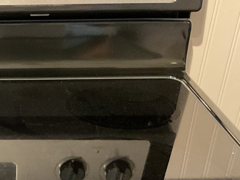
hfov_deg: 24.5
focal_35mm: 74
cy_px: 183
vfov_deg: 19.3
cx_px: -28
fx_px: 513
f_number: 1.8
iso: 500
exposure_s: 1/30
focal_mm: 3
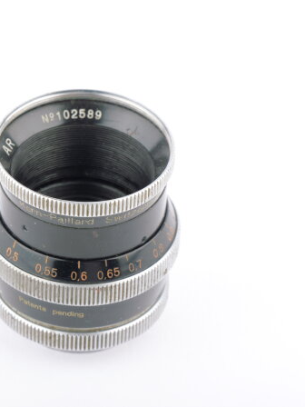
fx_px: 3430
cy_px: 204
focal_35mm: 292
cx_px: 67
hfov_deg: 5.1
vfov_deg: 6.8
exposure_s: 1/250
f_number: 13
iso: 160
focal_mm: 109
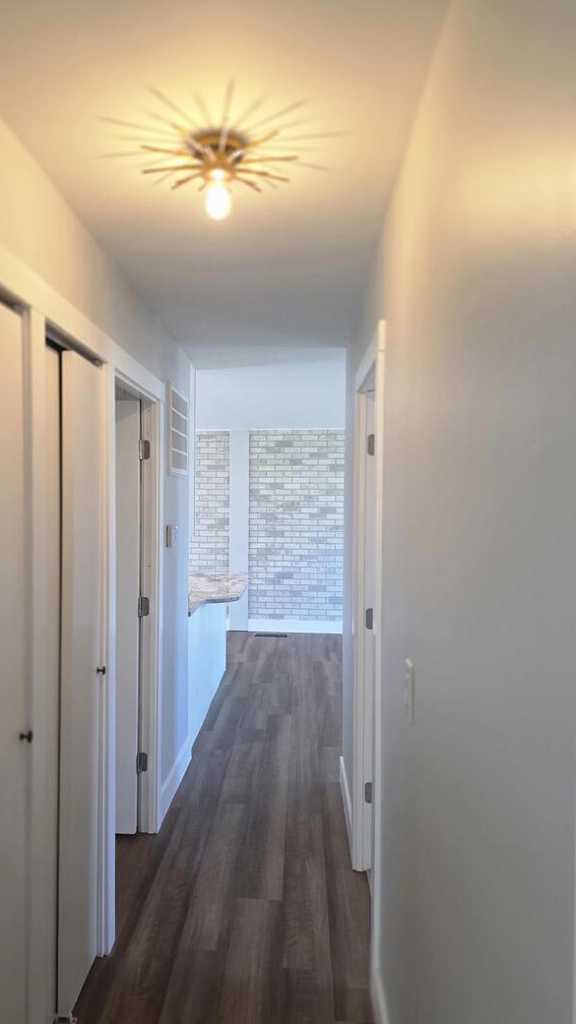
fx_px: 706
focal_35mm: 26
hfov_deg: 44.2
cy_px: 529
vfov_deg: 71.9
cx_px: 237
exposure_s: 1/120
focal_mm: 6.3
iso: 200
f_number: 1.7
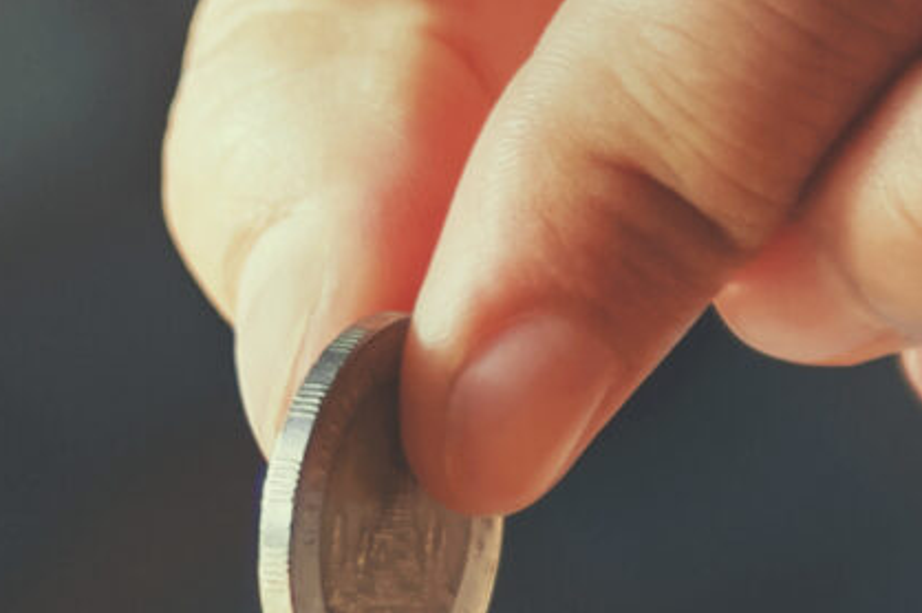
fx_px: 13179
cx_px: -331
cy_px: 839
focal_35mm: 515
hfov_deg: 4.0
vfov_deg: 2.7
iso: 100
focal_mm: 56
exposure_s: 1/320
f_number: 2.8
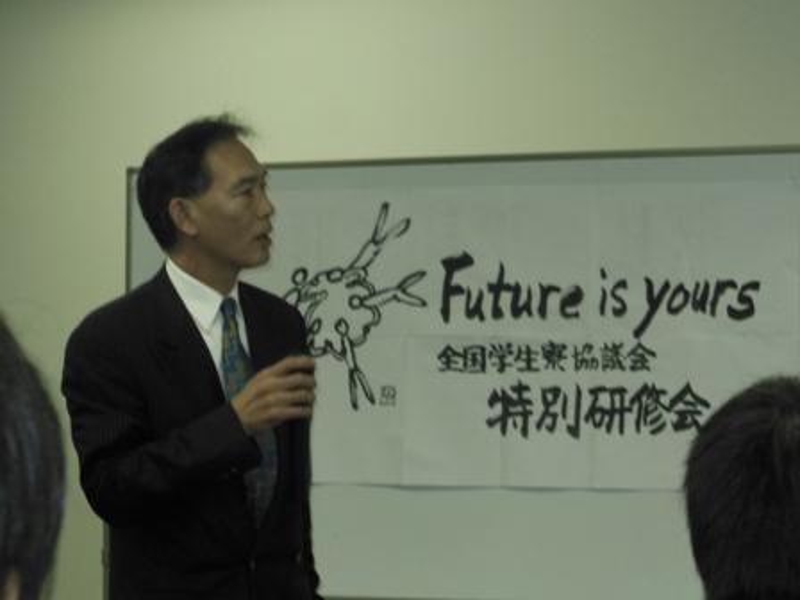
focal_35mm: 165
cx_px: 400
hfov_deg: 12.0
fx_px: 3813
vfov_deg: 9.0
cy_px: 300
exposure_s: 1/60
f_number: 5.9
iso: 640
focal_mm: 29.5
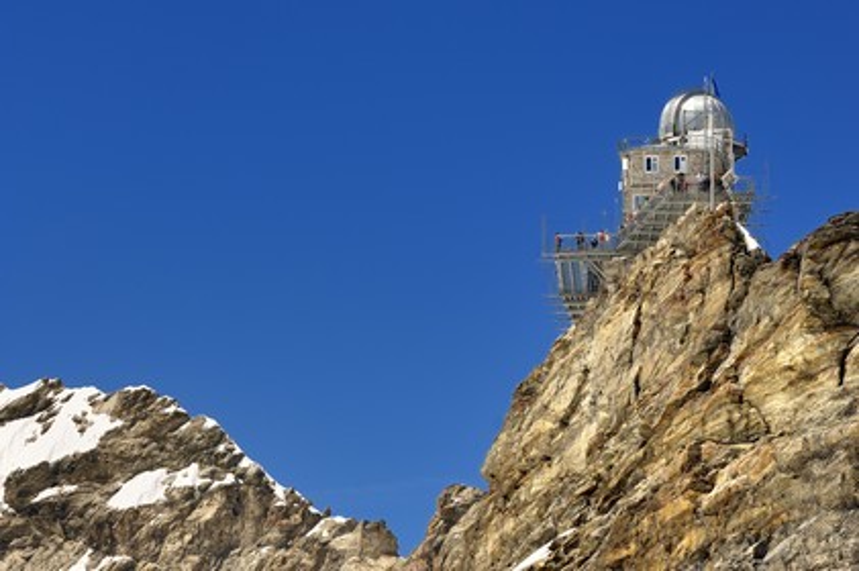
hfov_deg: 10.6
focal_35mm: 195
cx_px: 430
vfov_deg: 7.0
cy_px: 286
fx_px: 4649
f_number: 5.6
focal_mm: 130
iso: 100
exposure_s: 1/400
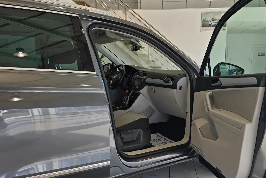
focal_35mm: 30
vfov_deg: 43.5
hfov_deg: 61.8
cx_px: 148
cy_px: 97
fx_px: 222
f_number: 1.7
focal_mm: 6.3
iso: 12
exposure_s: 1/112
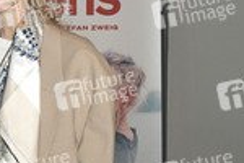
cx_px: -110
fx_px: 773
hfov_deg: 16.5
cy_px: 51
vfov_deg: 12.0
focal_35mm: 114
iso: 2000
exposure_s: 1/160
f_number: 7.1
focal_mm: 38
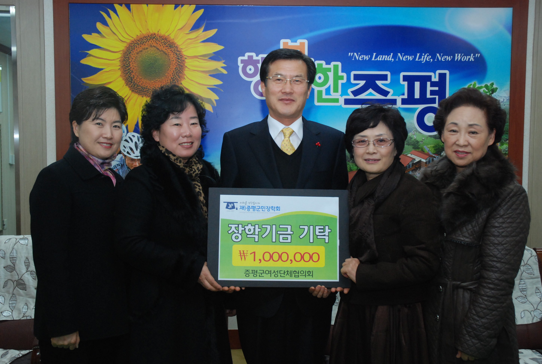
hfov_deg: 47.8
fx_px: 611
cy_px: 182
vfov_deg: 33.2
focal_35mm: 40
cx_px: 271
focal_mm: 27
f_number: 7.1
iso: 800
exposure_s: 1/60
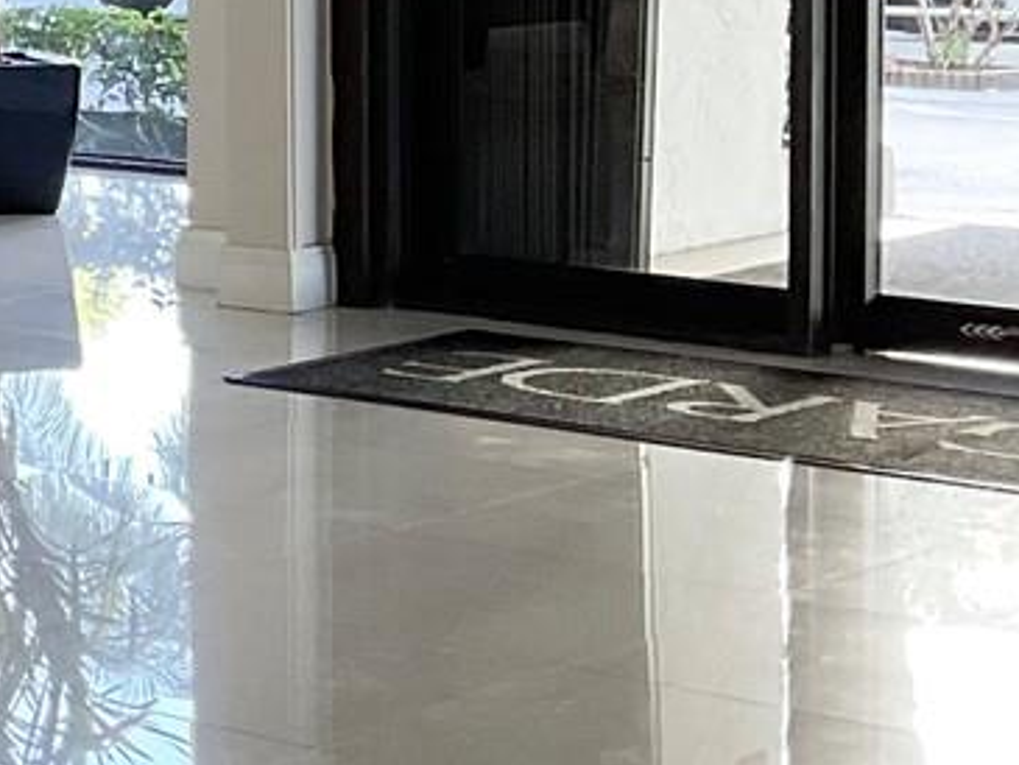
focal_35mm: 127
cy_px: -103
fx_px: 3740
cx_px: -1142
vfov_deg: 11.5
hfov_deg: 13.0
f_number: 1.8
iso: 50
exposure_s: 1/60
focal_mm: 3
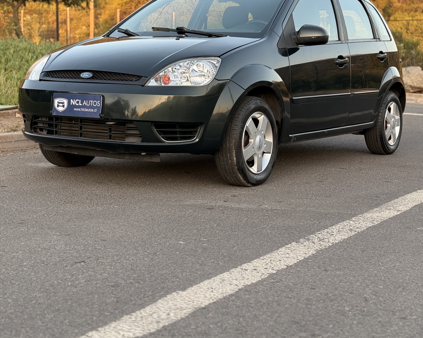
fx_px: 789
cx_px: 211
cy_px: 82
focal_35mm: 63
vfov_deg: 23.9
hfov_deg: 30.0
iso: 80
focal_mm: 6.76
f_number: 1.78
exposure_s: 1/242
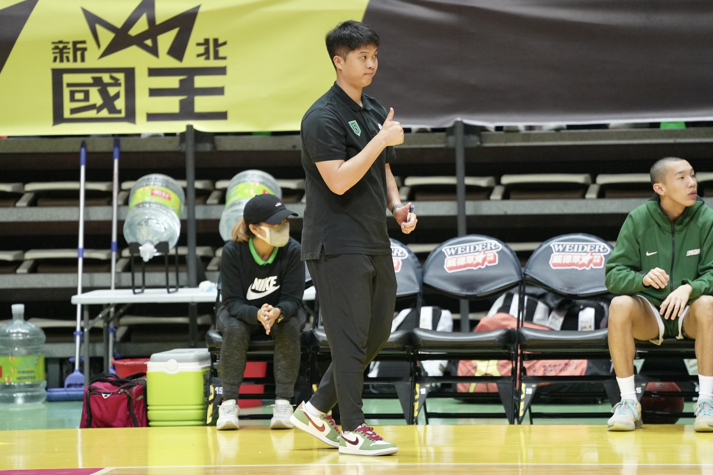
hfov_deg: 10.3
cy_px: 238
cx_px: 356
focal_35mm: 200
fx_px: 3961
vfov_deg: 6.9
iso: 2500
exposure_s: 1/1000
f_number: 2.8
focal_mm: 200
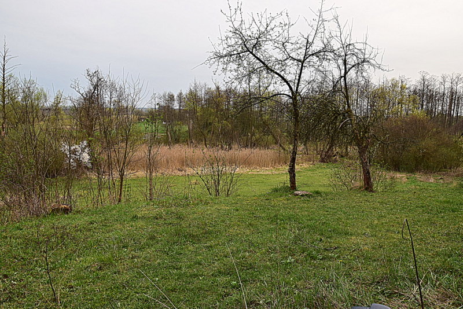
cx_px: 232
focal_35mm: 27
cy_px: 154
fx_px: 347
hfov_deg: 67.4
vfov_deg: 48.0
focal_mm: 18
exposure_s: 1/80
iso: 400
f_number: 8
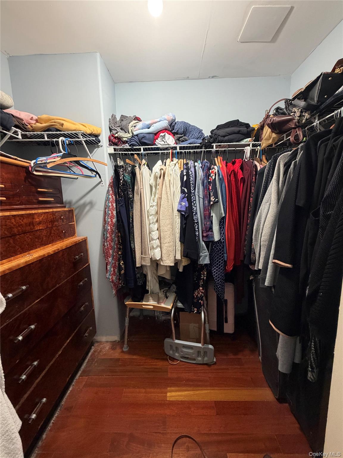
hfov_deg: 85.7
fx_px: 185
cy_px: 229
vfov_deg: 102.1
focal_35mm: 14
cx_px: 172
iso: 400
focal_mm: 2.22
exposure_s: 1/60
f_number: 2.2
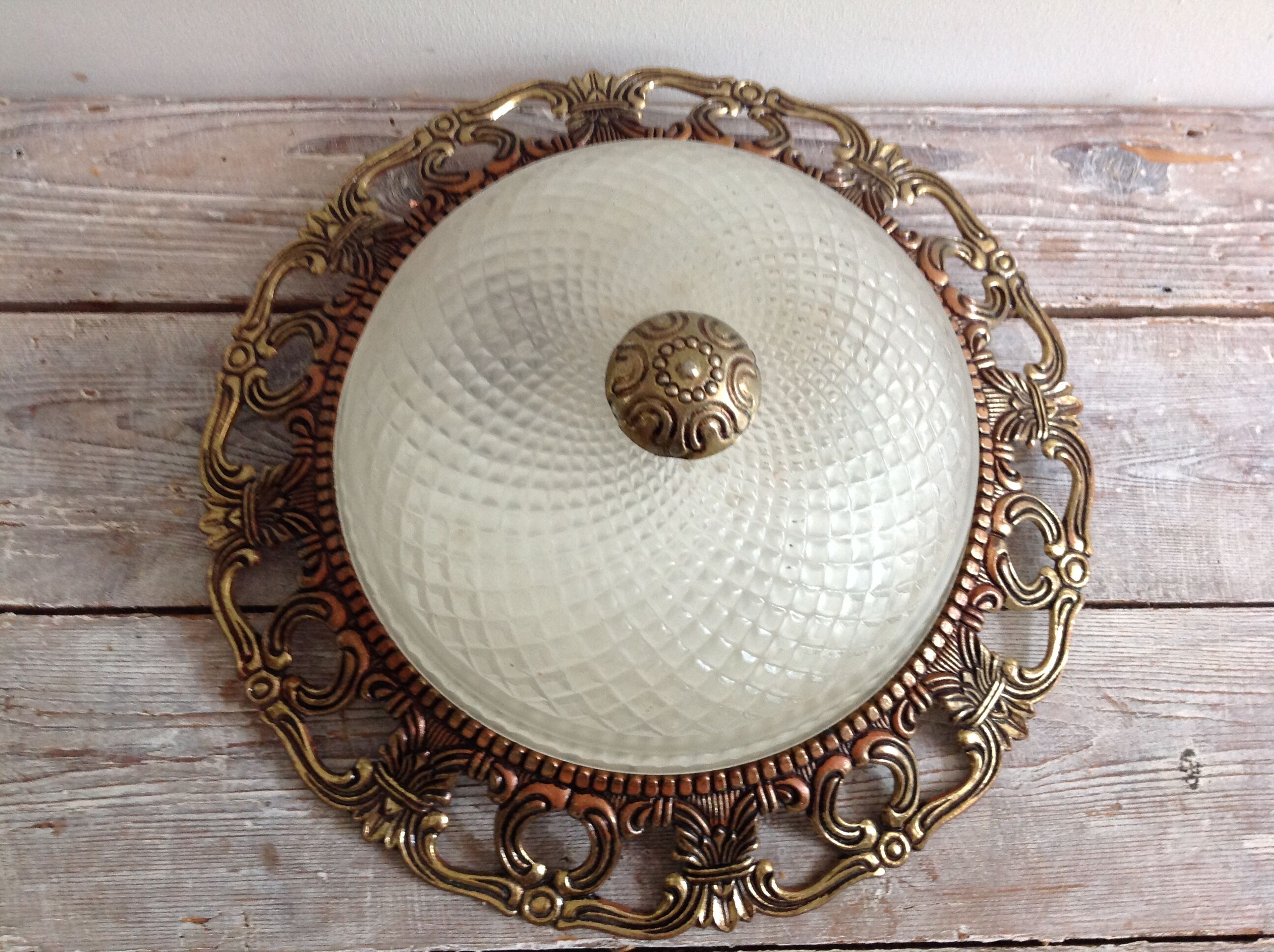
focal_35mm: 35
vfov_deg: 40.6
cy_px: 476
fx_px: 1286
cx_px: 637
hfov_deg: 52.7
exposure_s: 1/15
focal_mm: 4.28
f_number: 2.4
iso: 125
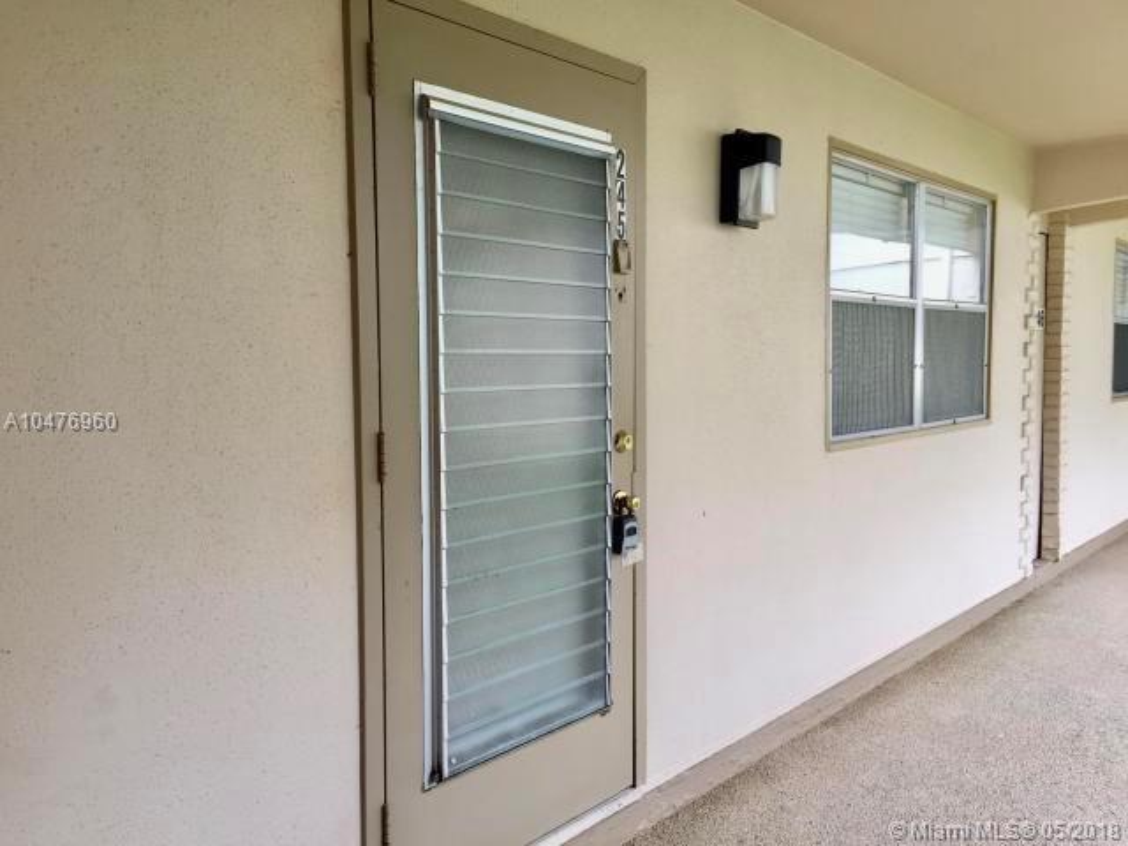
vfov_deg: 48.2
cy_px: 423
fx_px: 945
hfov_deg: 61.7
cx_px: 564
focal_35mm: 29
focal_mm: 4.15
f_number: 2.2
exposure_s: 1/120
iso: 40
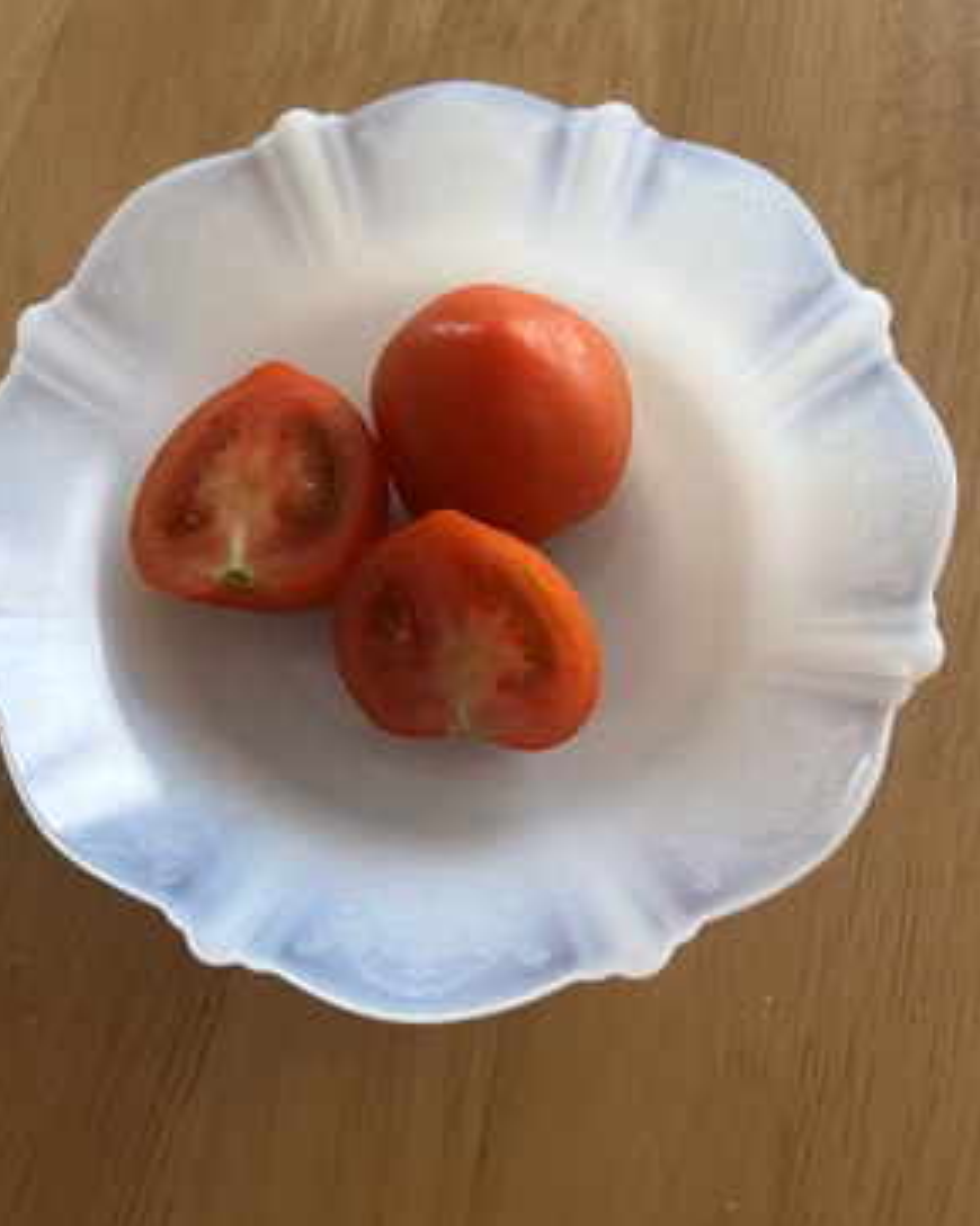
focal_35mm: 28
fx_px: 1016
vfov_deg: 62.2
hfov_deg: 51.5
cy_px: 591
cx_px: 490
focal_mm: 5.7
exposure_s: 1/79
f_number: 1.5
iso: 125
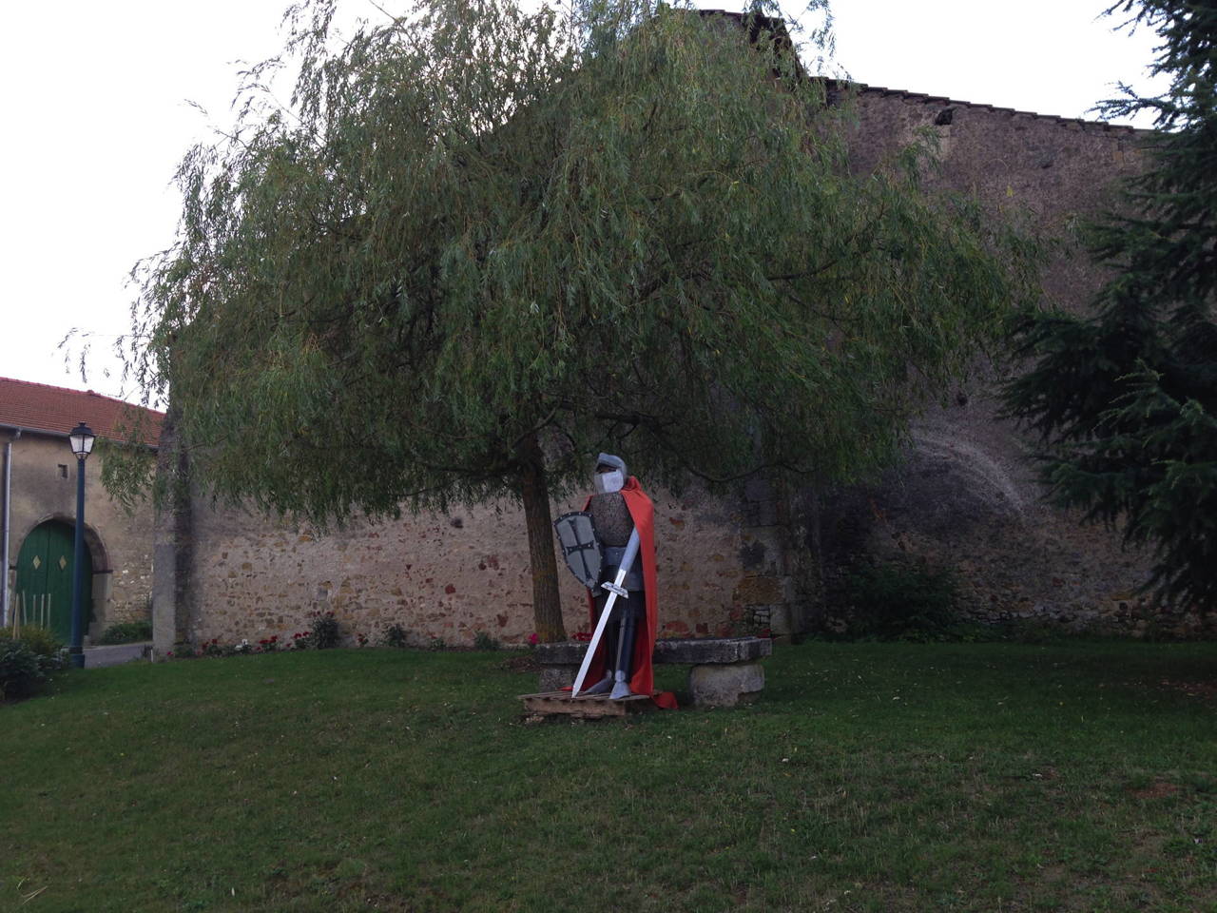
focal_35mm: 33
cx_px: 608
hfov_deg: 55.4
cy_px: 456
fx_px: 1160
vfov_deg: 42.9
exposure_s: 1/231
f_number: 2.4
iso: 50
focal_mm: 4.12
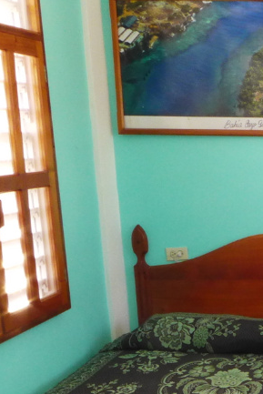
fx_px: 777
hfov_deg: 16.9
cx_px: 428
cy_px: 380
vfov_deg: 27.1
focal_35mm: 71
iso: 400
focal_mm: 4.7
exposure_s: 1/20
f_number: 8
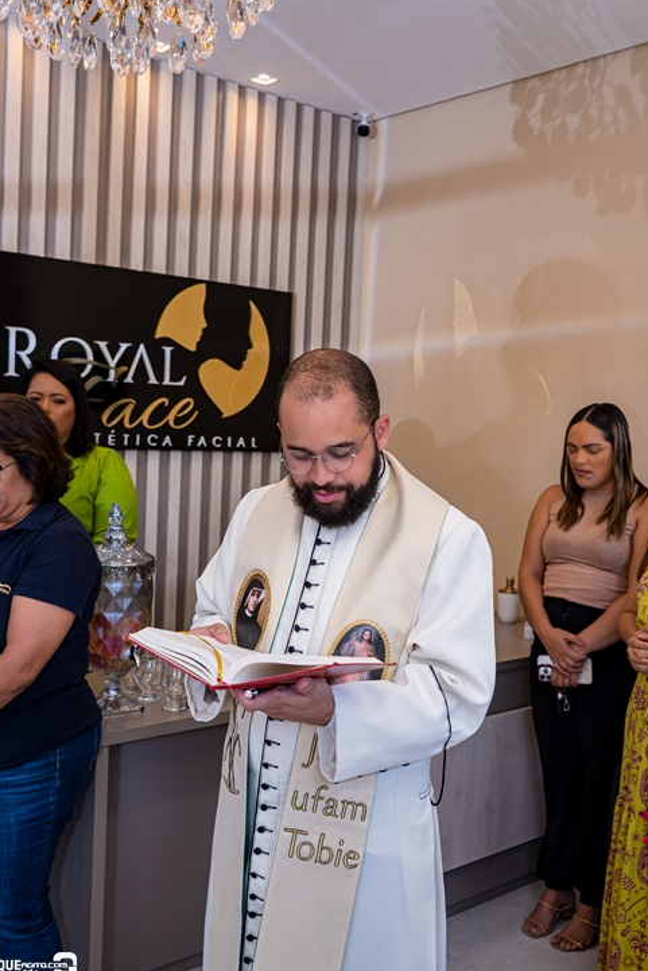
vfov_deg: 51.9
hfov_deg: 36.0
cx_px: 322
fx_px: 998
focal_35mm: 37
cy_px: 483
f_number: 3.5
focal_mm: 24
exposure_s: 1/80
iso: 100
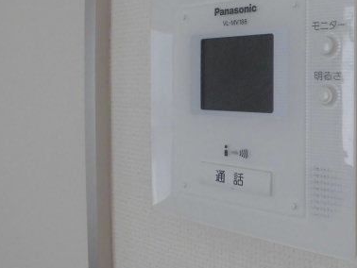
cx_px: 282
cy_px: 86
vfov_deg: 32.6
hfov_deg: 41.2
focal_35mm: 44
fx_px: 454
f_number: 3.5
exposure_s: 1/60
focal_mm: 4.6
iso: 200
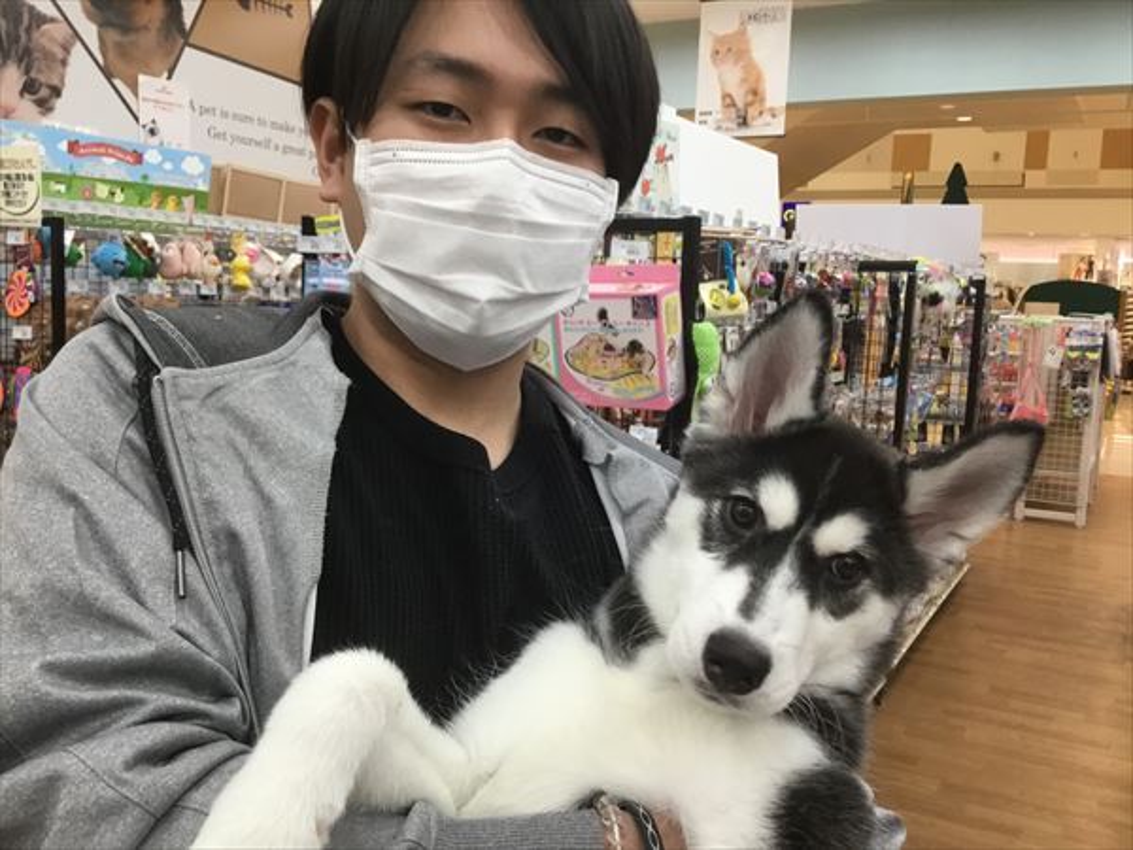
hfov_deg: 58.4
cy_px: 425
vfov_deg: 45.4
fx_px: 1015
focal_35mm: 31
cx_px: 566
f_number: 2.4
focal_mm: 3.3
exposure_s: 1/33
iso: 50
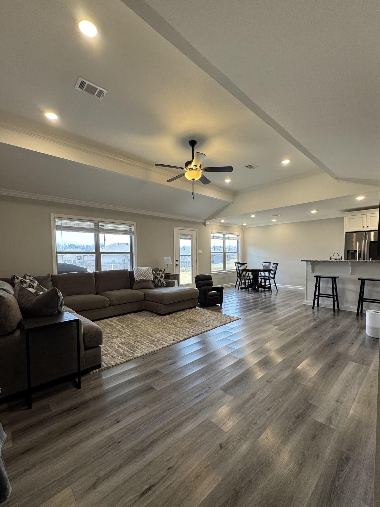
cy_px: 265
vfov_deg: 98.1
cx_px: 194
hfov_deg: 81.7
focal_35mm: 15
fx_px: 220
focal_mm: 2.22
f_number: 2.2
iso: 200
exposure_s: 1/120
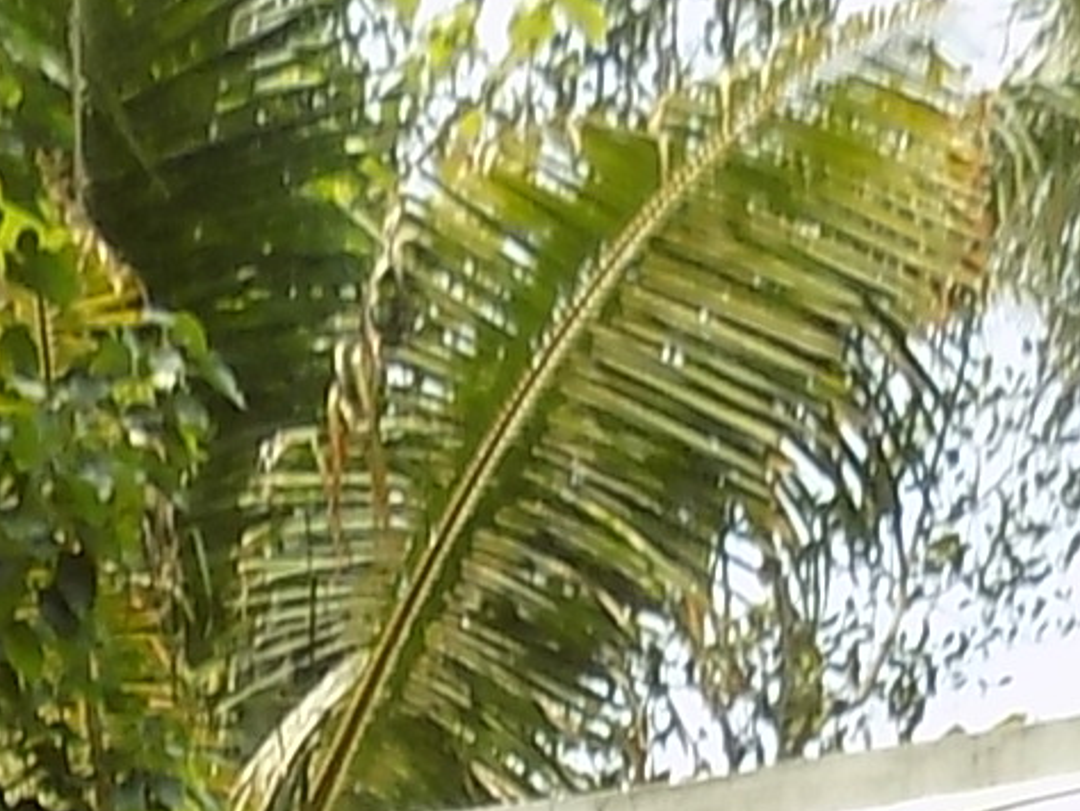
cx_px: 196
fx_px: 5525
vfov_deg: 6.9
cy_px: 3009
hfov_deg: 11.1
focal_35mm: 177
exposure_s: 1/500
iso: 80
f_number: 3.1
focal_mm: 4
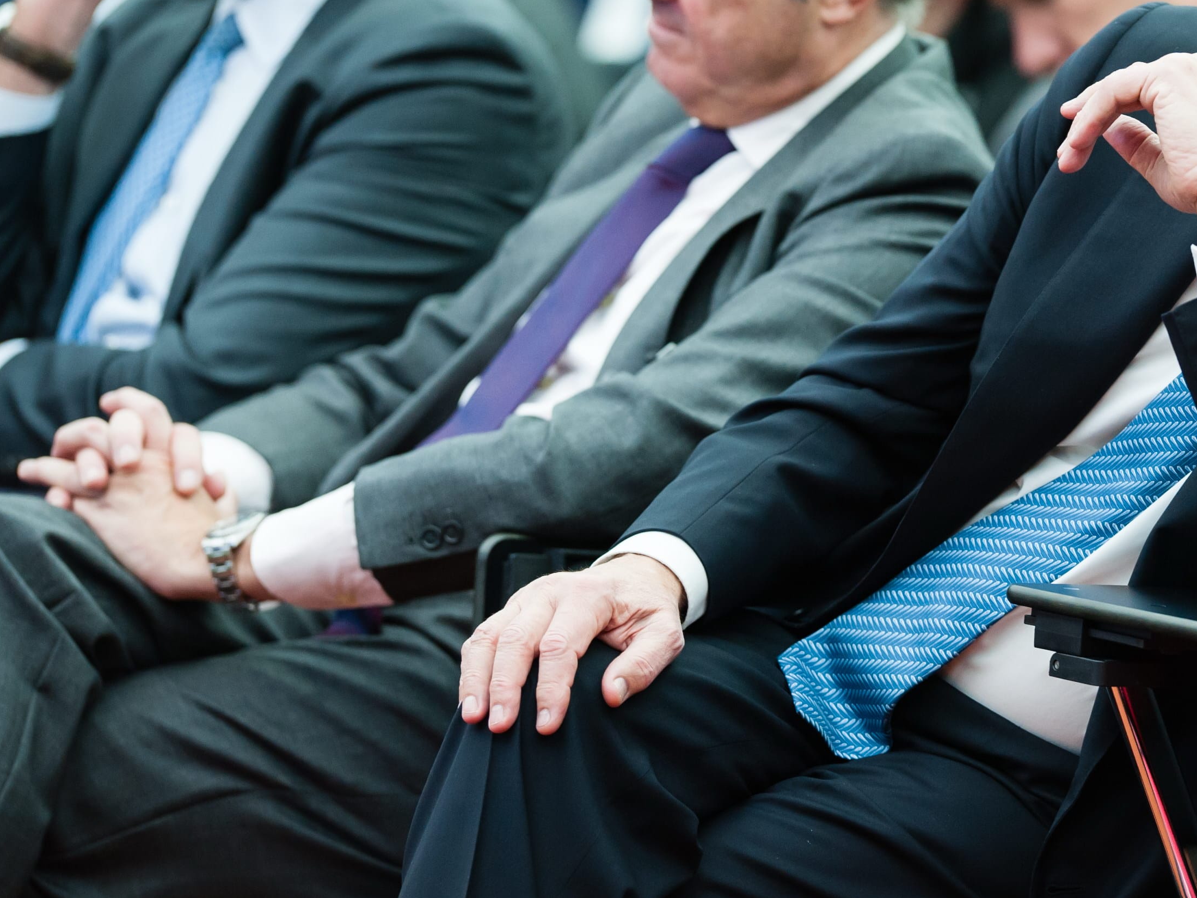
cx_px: 1025
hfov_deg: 5.3
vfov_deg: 4.0
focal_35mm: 372
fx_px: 12863
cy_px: 324
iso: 1250
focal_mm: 200
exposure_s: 1/250
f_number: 2.8
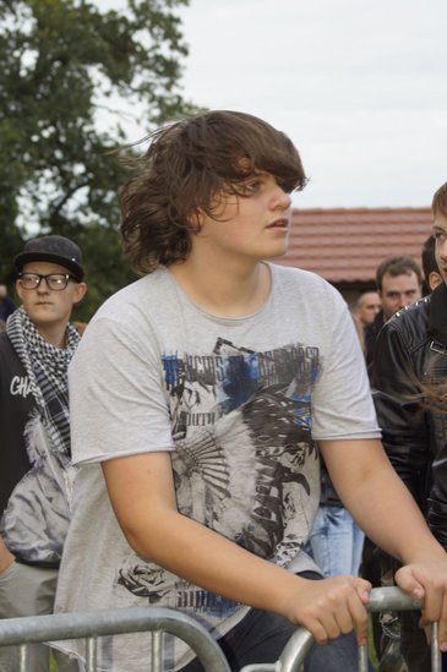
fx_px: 2099
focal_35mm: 112
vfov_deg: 18.2
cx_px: 224
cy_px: 336
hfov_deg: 12.2
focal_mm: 75
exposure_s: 1/125
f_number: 7.1
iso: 100
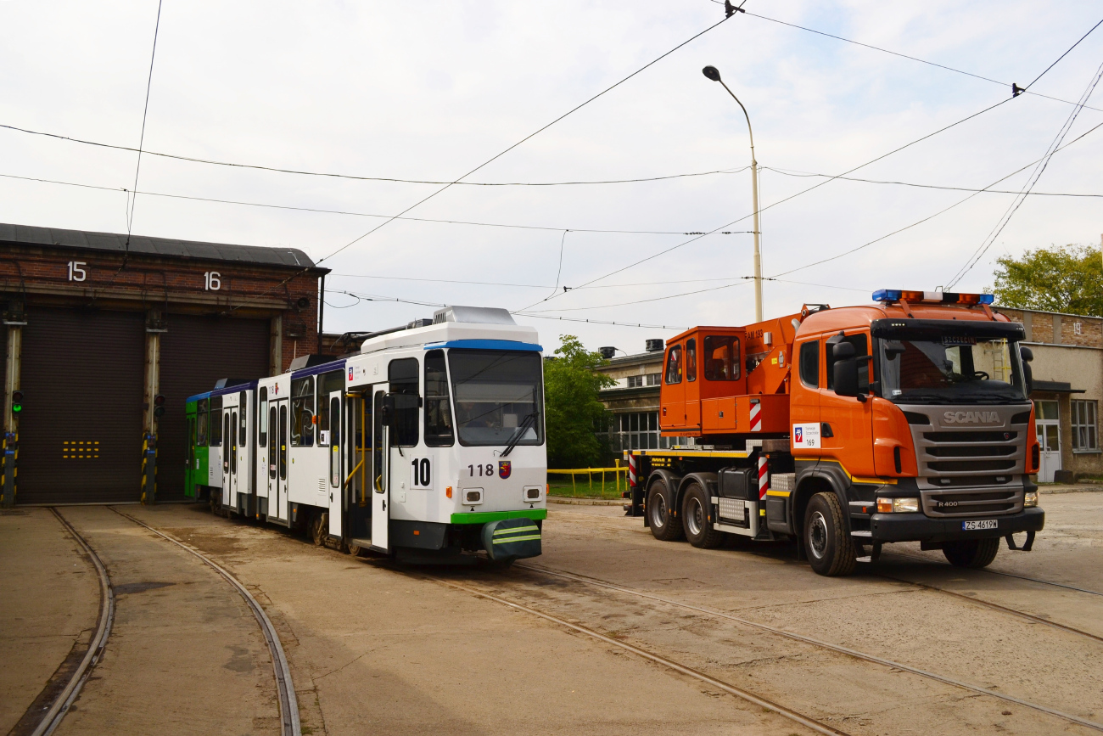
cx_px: 552
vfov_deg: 43.6
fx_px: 919
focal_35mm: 30
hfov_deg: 61.9
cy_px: 368
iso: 200
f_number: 5.6
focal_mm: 20
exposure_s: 1/1000
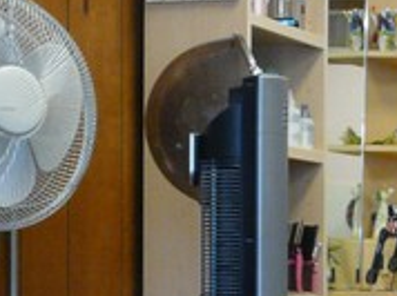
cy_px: 280
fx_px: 1443
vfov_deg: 11.6
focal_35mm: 126
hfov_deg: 14.2
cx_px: 671
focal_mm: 4.6
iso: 200
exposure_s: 1/30
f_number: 2.8
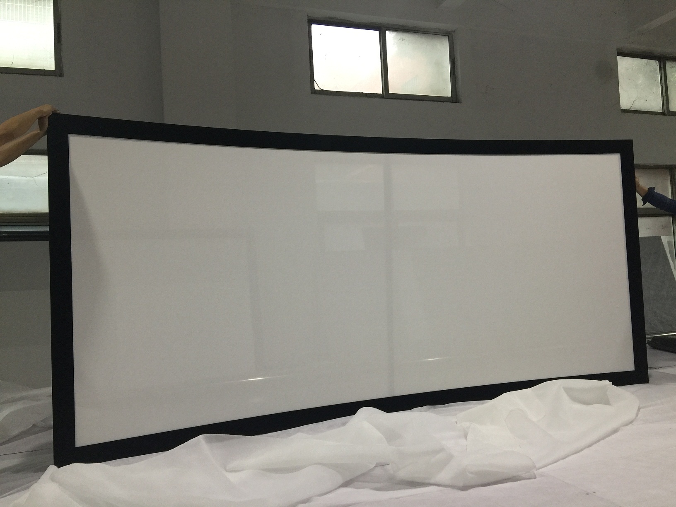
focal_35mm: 29
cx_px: 338
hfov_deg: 61.7
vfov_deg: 48.2
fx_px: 566
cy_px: 254
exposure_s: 1/33
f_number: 2.2
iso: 64
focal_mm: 4.15
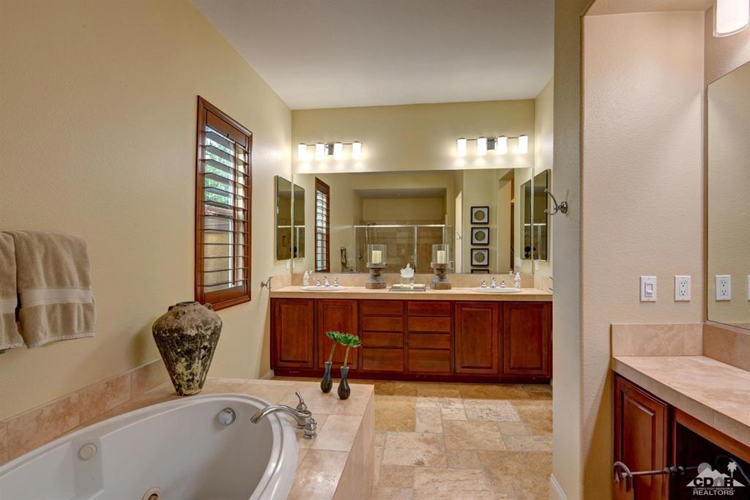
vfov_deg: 73.8
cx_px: 375
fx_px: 333
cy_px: 250
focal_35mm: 16
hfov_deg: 96.7
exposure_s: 1/1.67
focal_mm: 16
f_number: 13
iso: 100
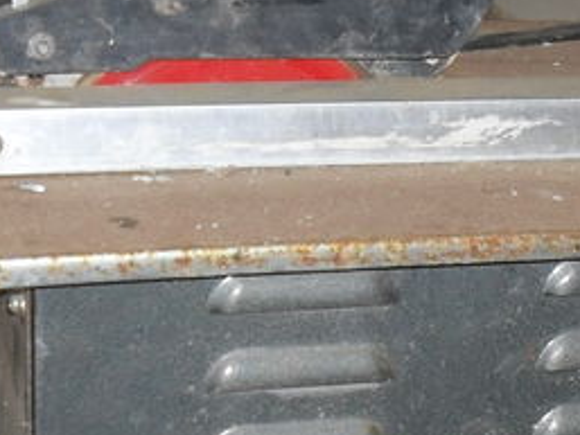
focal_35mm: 136
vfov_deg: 10.8
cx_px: 454
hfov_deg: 14.4
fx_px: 2280
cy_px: 412
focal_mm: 6.3
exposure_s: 1/45
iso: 200
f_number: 3.2
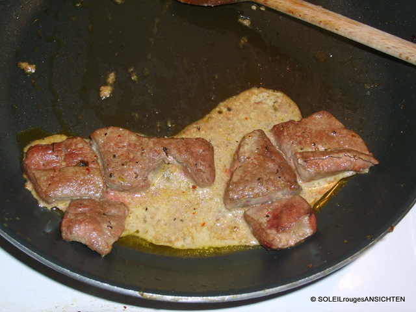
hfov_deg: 36.8
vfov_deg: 28.0
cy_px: 156
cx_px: 208
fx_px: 625
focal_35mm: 52
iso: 100
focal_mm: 8.7
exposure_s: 1/45
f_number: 3.3
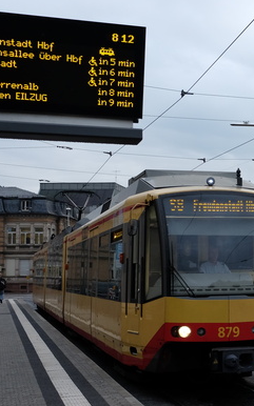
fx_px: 743
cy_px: 215
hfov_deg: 18.7
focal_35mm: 67
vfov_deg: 30.6
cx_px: 277
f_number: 3.2
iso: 800
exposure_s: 1/500
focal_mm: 21.4
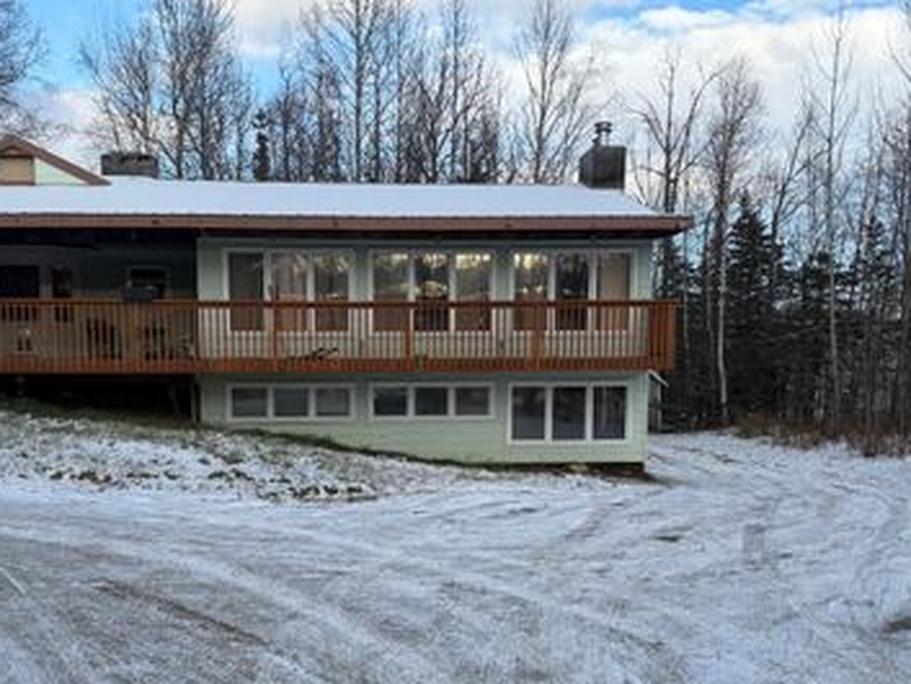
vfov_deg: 41.4
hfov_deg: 53.7
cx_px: 385
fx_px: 895
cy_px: 443
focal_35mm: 34
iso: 80
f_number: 1.78
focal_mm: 6.76
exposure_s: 1/1585
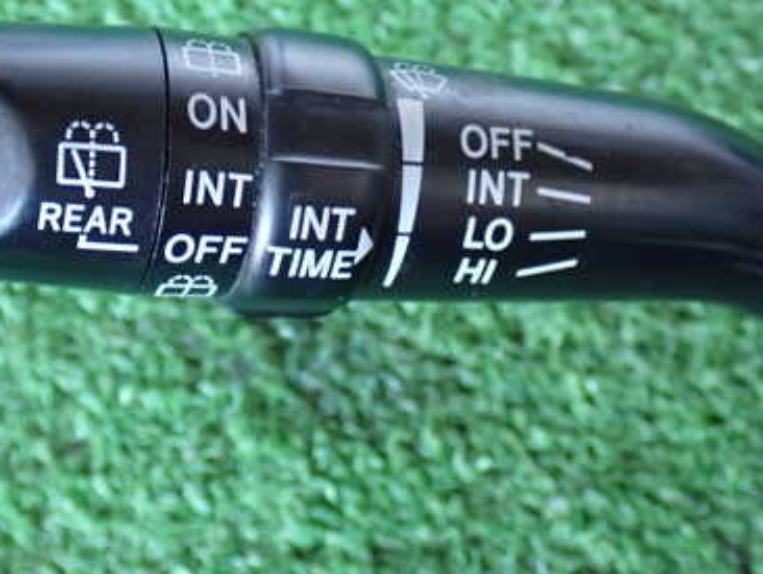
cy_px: 182
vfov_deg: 19.1
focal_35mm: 77
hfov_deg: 25.2
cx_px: 265
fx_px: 1698
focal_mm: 8.4
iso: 800
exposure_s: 1/30
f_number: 3.1
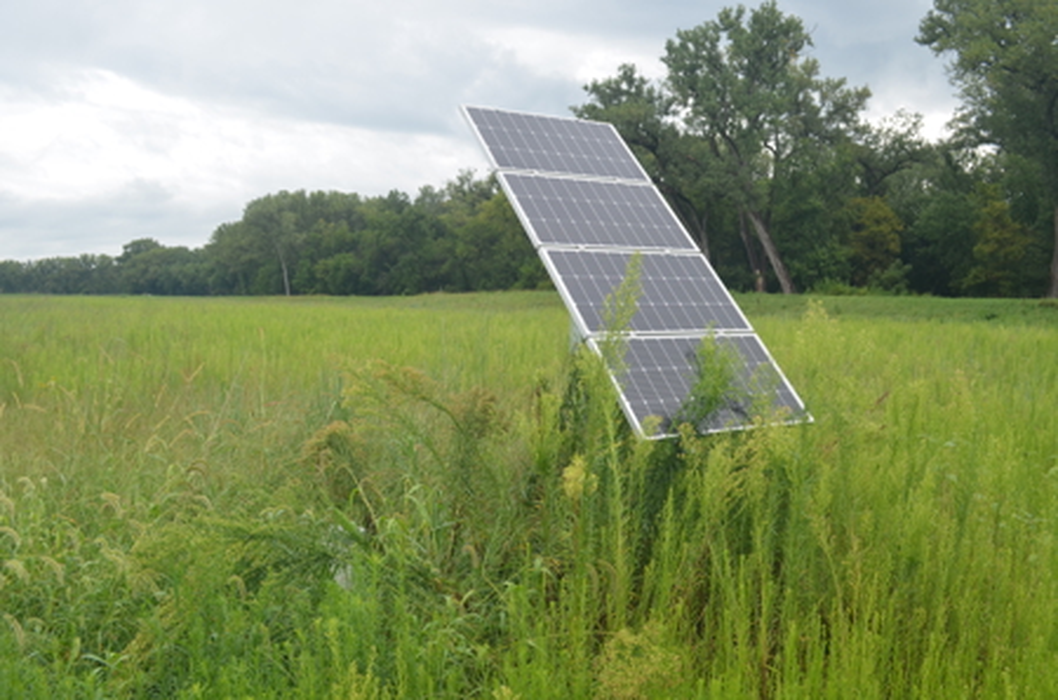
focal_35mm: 30
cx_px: 529
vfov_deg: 43.4
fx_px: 880
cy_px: 350
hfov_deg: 62.0
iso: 180
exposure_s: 1/250
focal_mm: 20
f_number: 8
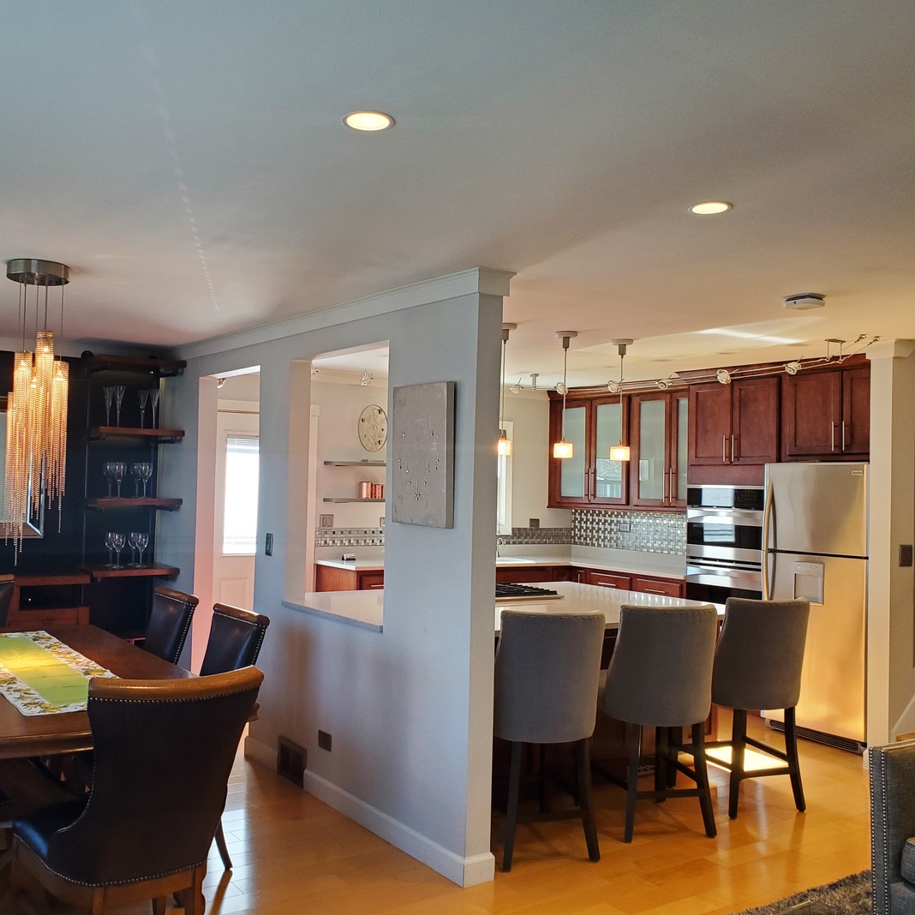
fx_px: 927
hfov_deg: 52.3
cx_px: 381
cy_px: 459
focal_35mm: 31
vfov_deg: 52.5
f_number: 2.4
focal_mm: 4.3
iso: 200
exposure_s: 1/60
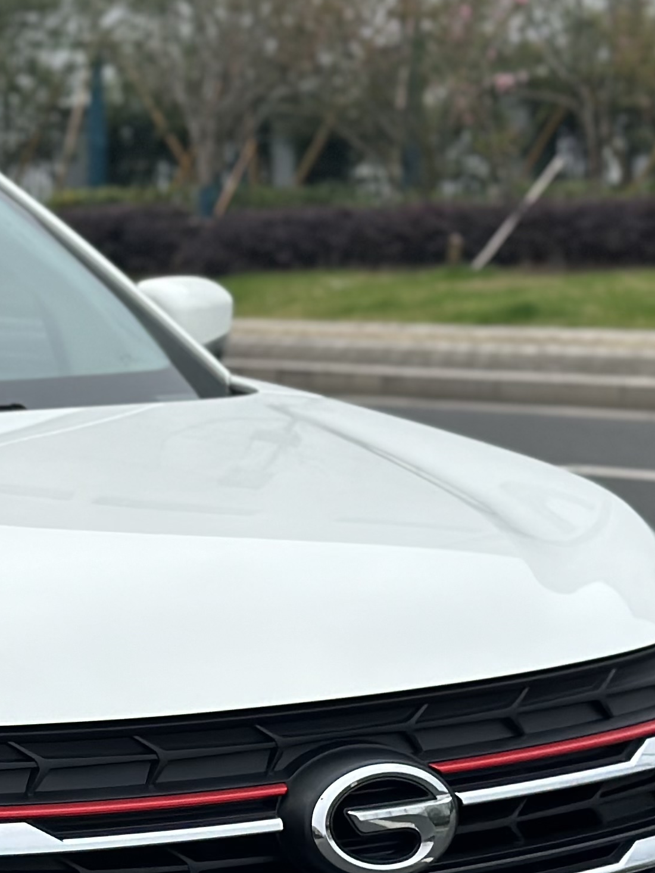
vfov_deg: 14.8
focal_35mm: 132
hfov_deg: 10.8
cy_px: 734
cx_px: -308
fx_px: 3329
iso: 100
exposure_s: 1/4184
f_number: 1.78
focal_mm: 6.86
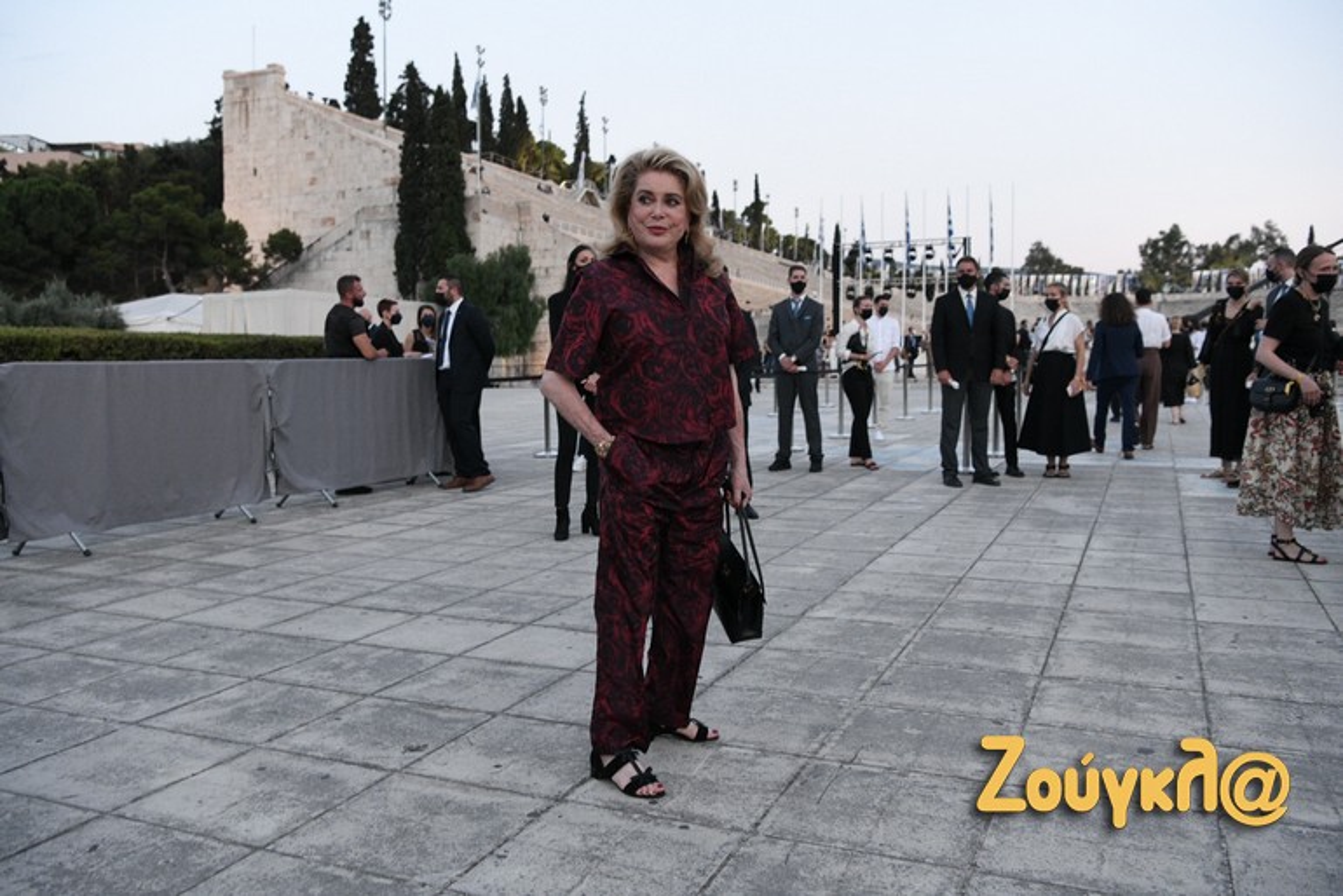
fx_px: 1157
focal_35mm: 31
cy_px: 448
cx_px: 672
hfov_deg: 60.3
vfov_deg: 42.4
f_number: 4.5
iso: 2200
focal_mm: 31
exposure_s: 1/200
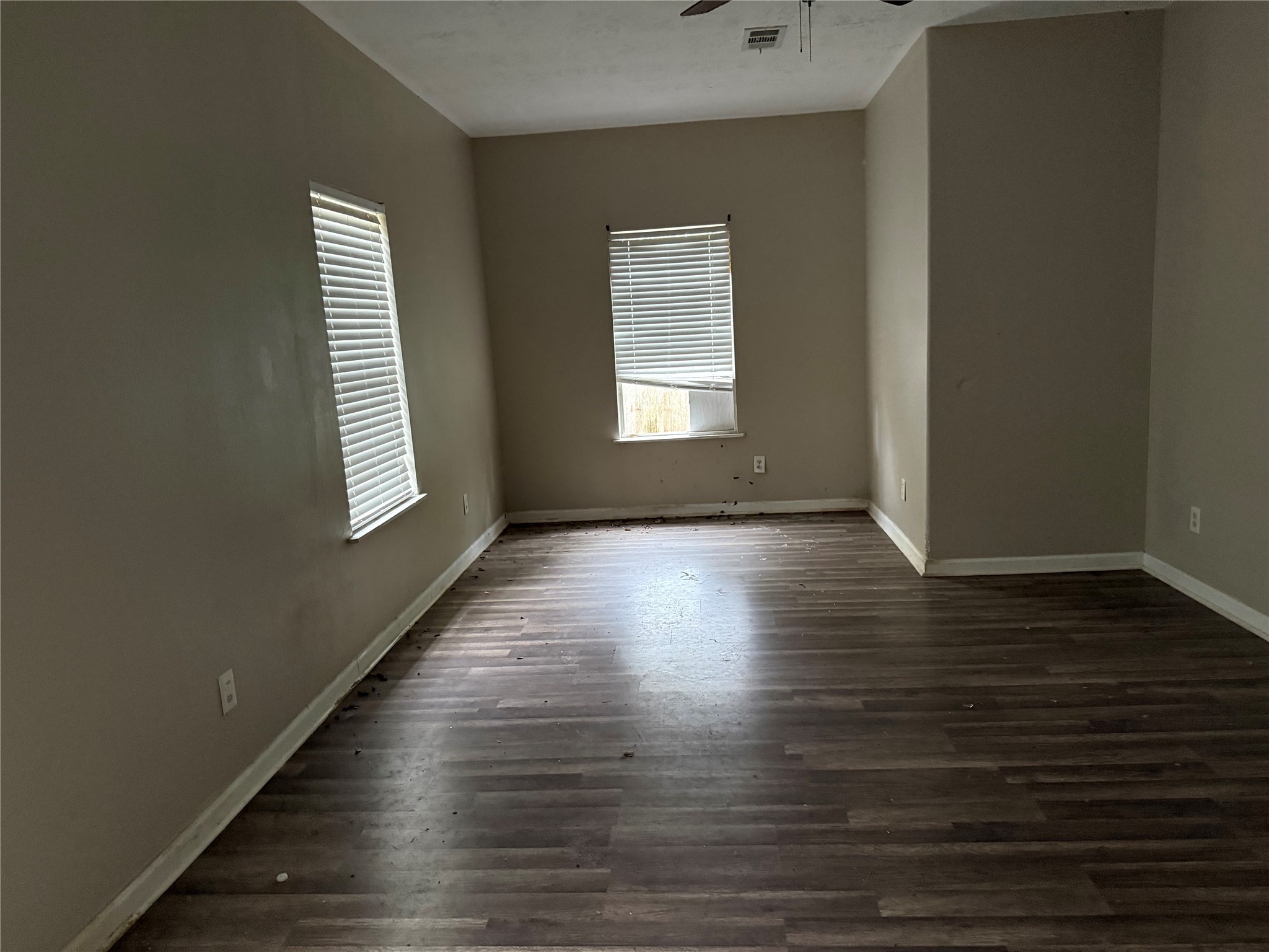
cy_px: 476
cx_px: 634
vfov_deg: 56.8
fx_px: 880
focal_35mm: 24
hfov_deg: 71.6
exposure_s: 1/47
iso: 800
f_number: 1.78
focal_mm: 6.76
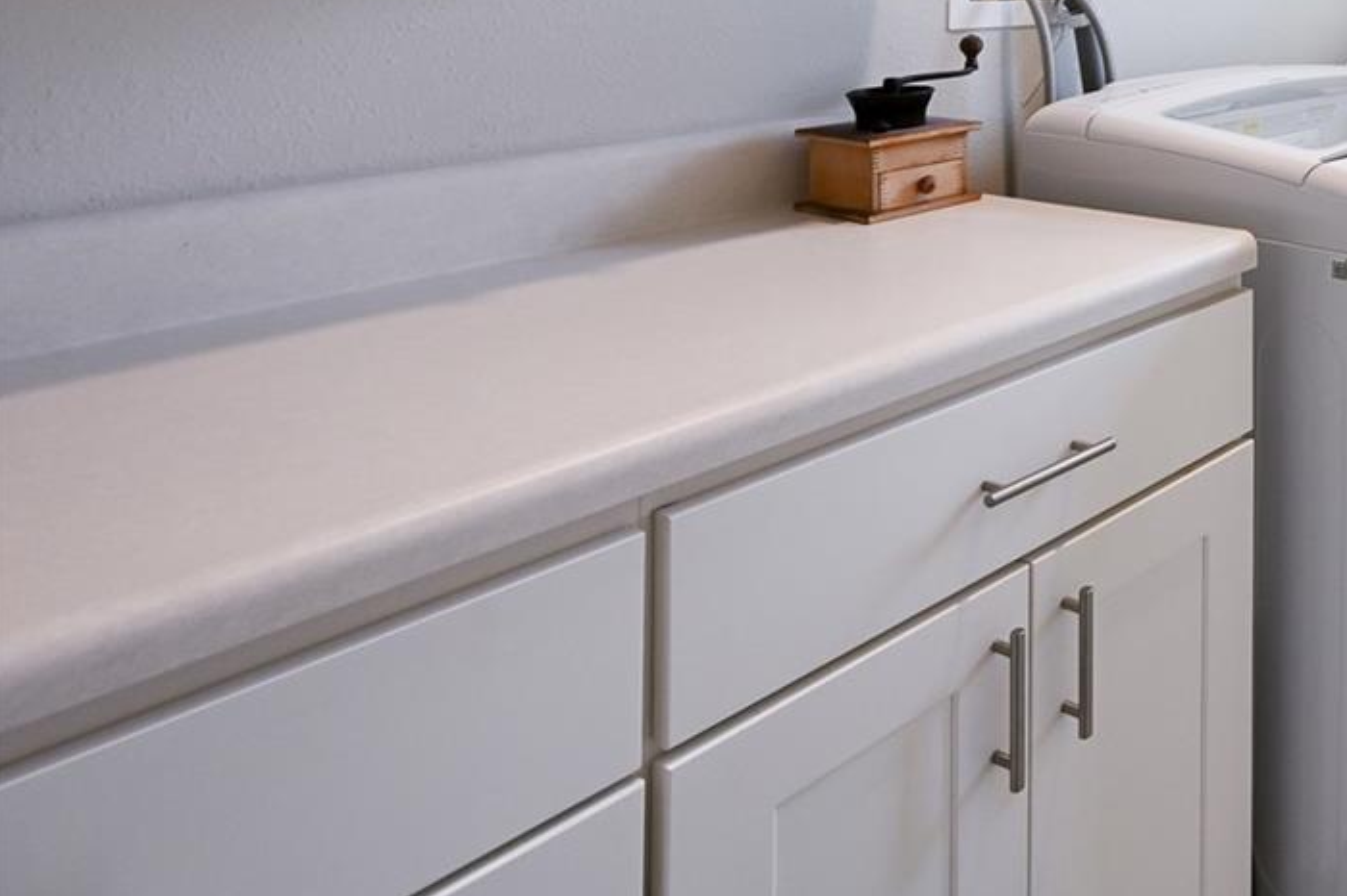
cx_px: 1534
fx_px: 1197
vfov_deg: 35.5
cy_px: -74
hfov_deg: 43.2
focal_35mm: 32
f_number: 8
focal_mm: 14
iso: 800
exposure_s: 1/60
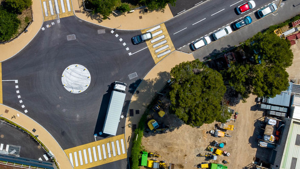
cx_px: 71
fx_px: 565
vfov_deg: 17.0
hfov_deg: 29.2
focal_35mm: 71
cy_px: 79
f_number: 11
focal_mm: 12.3
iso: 100
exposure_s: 1/200
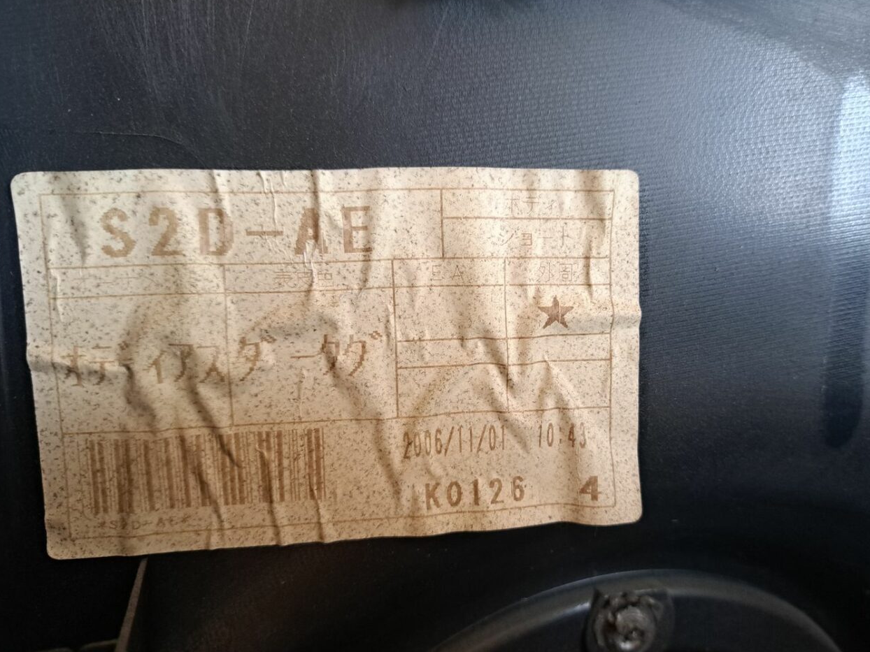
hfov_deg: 65.2
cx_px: 471
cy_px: 337
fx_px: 679
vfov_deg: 51.3
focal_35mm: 27
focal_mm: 5.23
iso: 320
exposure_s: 1/50
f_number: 1.8
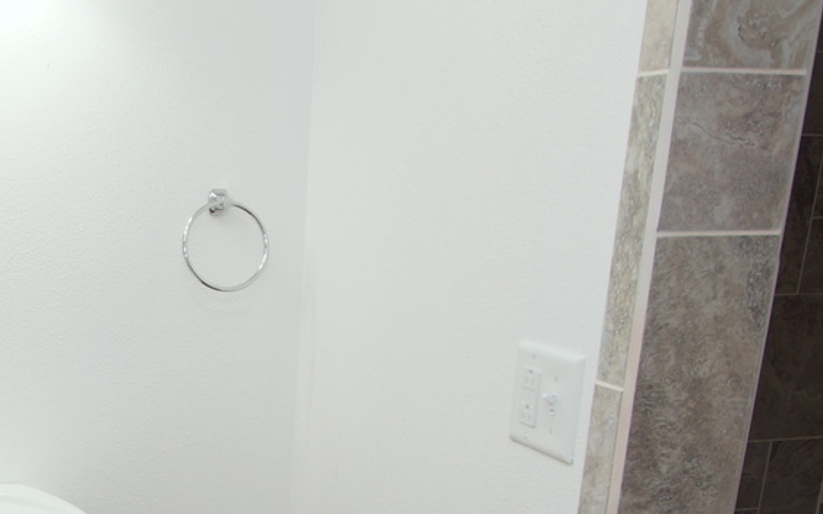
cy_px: 479
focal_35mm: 44
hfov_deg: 42.1
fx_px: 987
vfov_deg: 27.9
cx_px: 102
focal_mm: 10
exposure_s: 1/60
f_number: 4
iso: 100
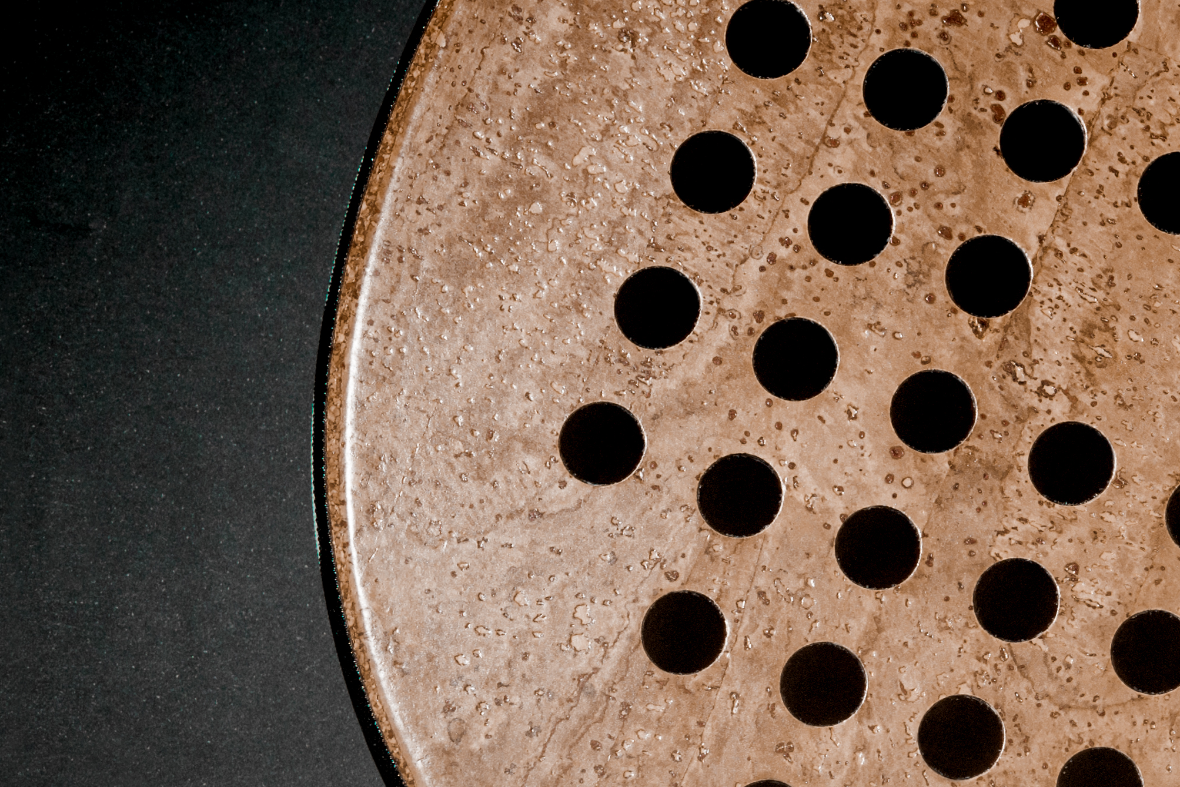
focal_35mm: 182
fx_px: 5966
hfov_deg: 10.6
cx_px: 2121
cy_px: 663
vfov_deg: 7.5
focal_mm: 50
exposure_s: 1/250
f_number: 8
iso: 100
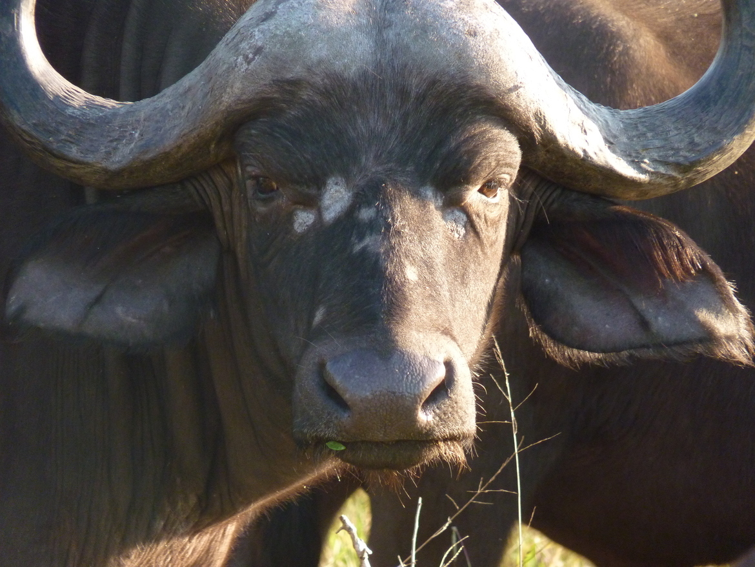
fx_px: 8050
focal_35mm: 369
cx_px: 378
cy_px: 284
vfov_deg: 4.0
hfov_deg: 5.4
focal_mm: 65.6
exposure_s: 1/320
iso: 400
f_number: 3.7
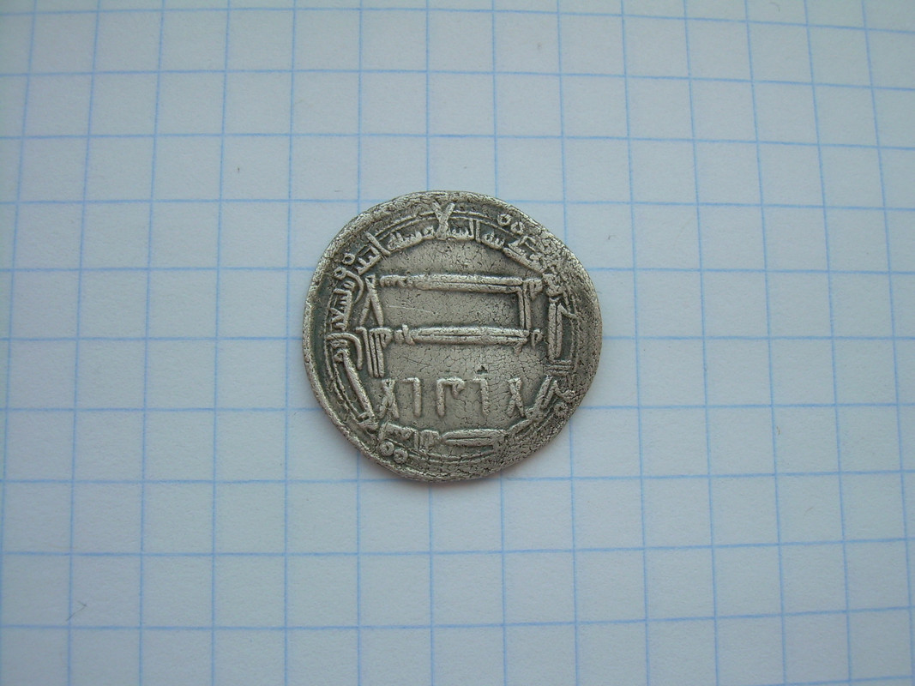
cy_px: 343
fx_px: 1004
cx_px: 458
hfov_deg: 49.0
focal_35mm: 38
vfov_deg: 37.7
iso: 50
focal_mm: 6.3
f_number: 2.8
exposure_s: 1/71.3
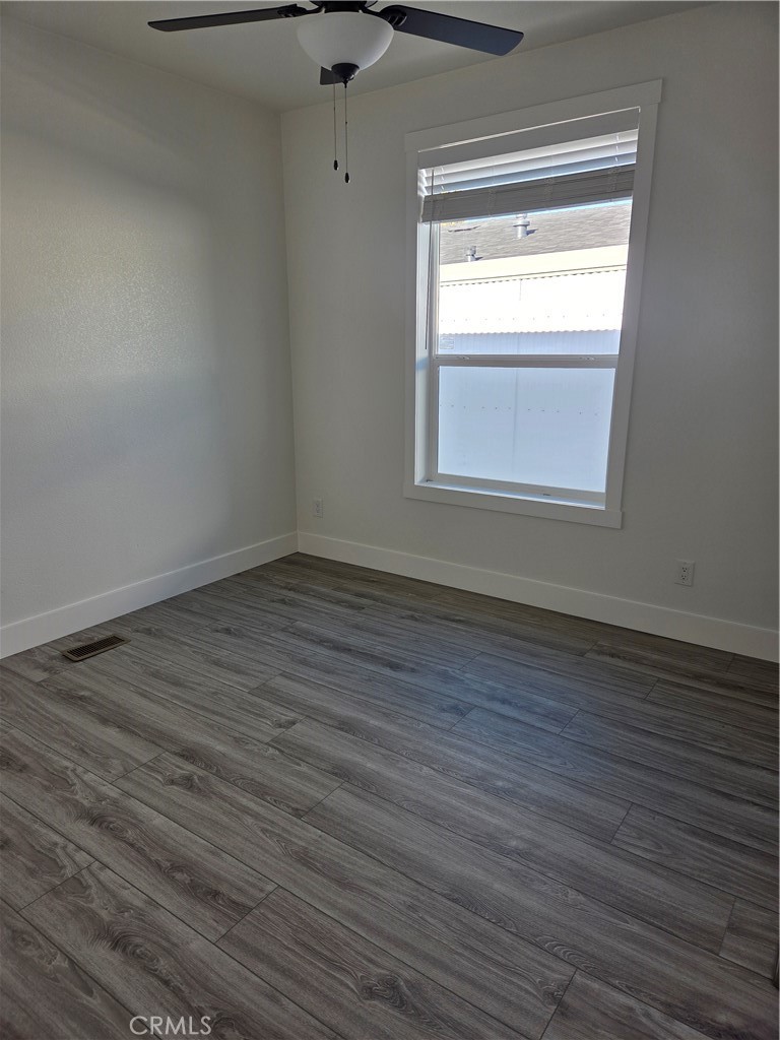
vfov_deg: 73.9
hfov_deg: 58.9
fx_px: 691
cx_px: 390
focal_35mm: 23
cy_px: 520
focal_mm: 5.4
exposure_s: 1/180
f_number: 1.8
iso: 40
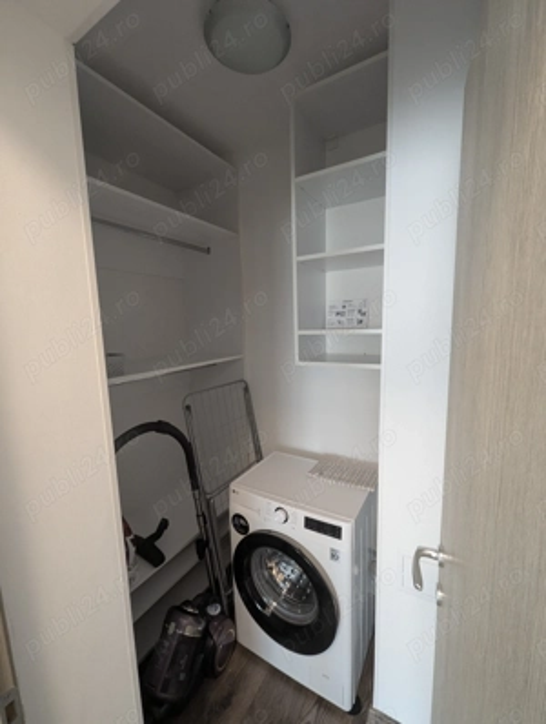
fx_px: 273
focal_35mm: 13
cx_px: 273
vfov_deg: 106.1
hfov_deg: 90.1
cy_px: 362
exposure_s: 1/23.8
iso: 233
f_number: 2.2
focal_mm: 1.95
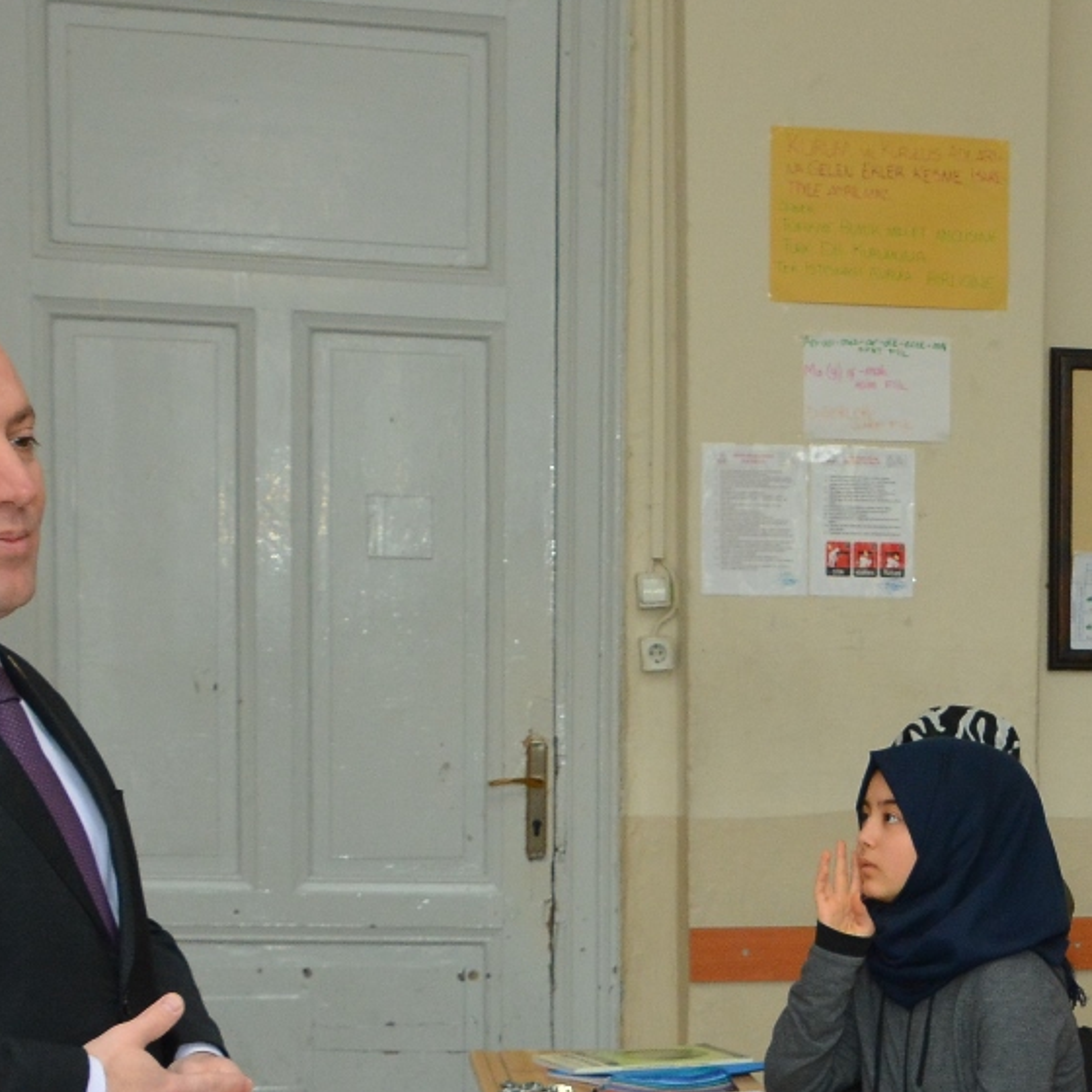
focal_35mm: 90
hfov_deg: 18.4
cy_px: 981
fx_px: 3212
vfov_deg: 19.0
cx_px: 1275
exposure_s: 1/125
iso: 1250
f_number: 5.6
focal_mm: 22
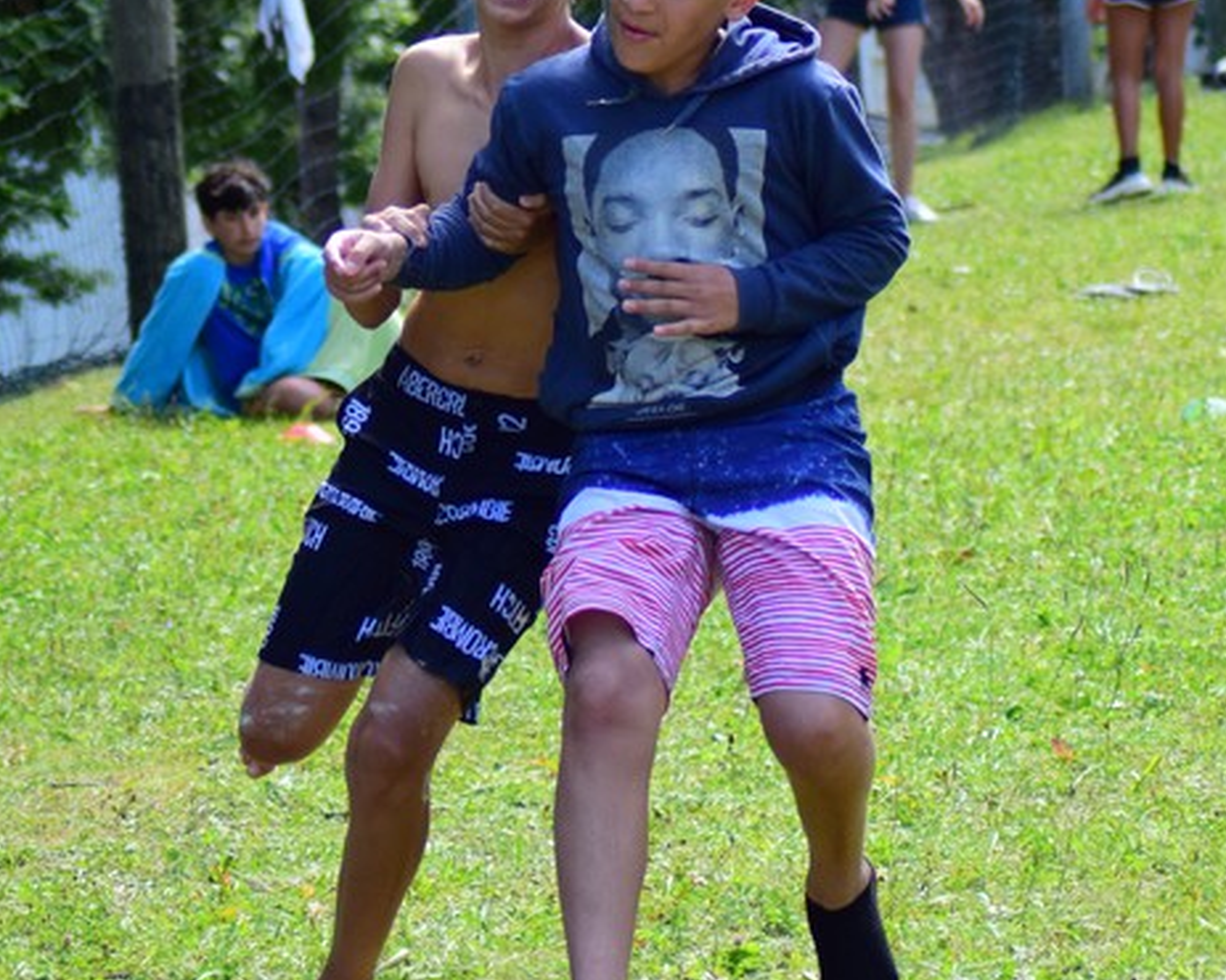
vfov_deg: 7.1
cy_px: 250
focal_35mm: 218
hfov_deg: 8.9
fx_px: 7907
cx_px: 527
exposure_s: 1/1250
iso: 800
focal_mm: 70
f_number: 4
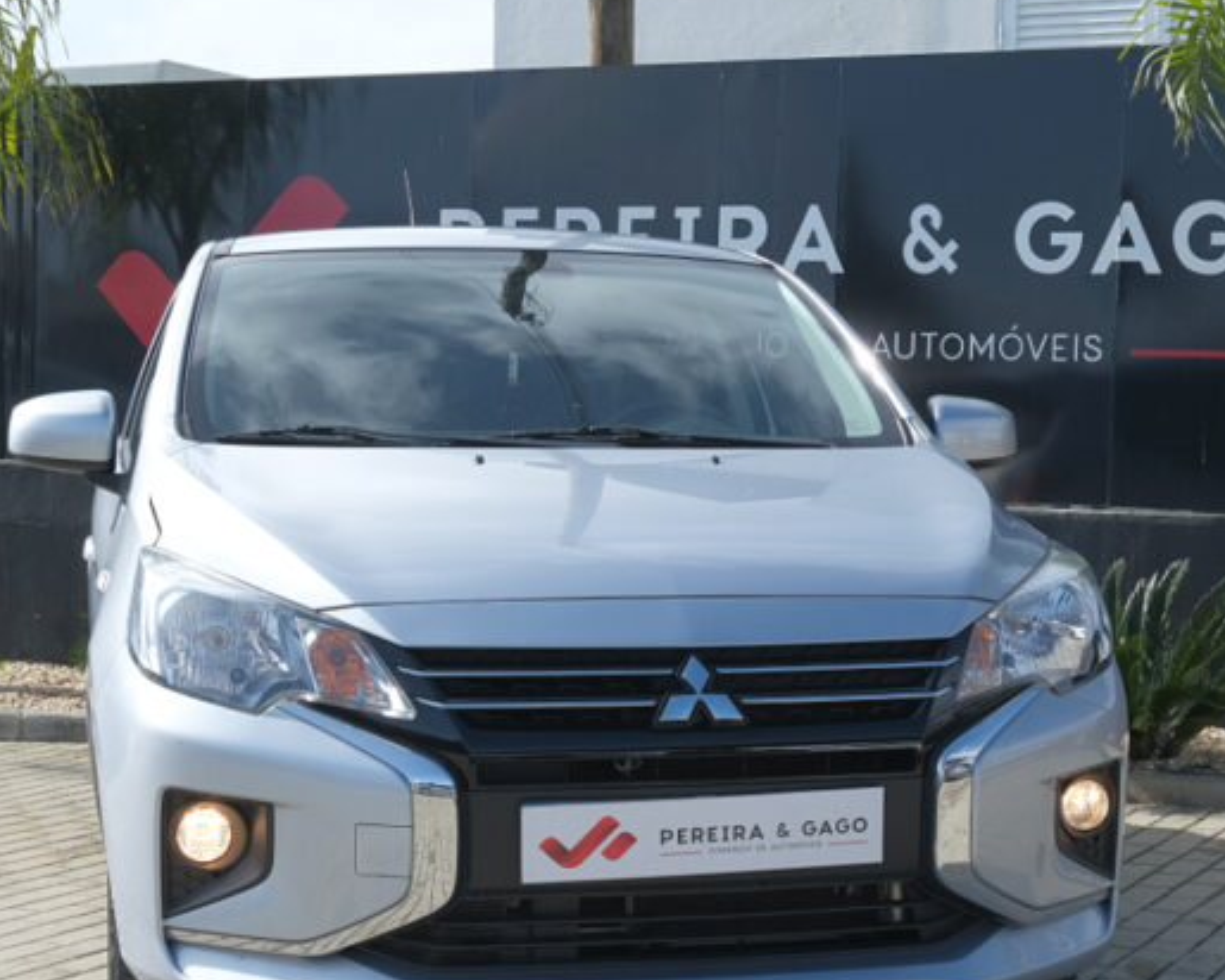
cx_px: 678
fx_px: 2502
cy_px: 624
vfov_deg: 22.1
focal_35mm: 69
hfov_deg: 27.5
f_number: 9
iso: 160
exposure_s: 1/200
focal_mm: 24.9
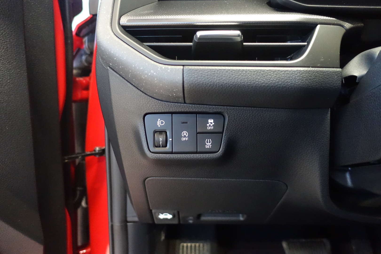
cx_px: 190
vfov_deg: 53.1
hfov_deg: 73.7
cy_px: 127
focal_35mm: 24
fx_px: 254
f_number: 1.8
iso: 3200
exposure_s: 1/40
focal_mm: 8.8
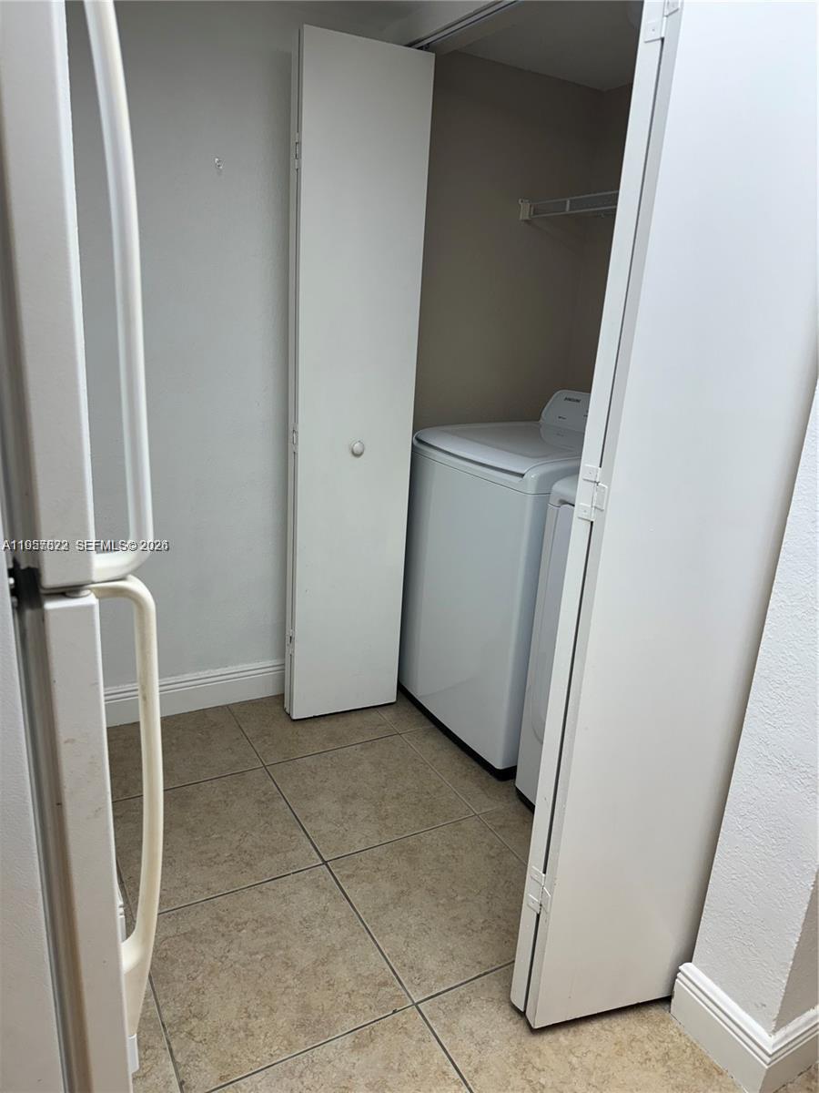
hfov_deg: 56.8
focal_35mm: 24
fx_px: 757
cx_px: 410
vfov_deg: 71.6
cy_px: 546
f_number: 1.78
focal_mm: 6.76
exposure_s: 1/120
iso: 80
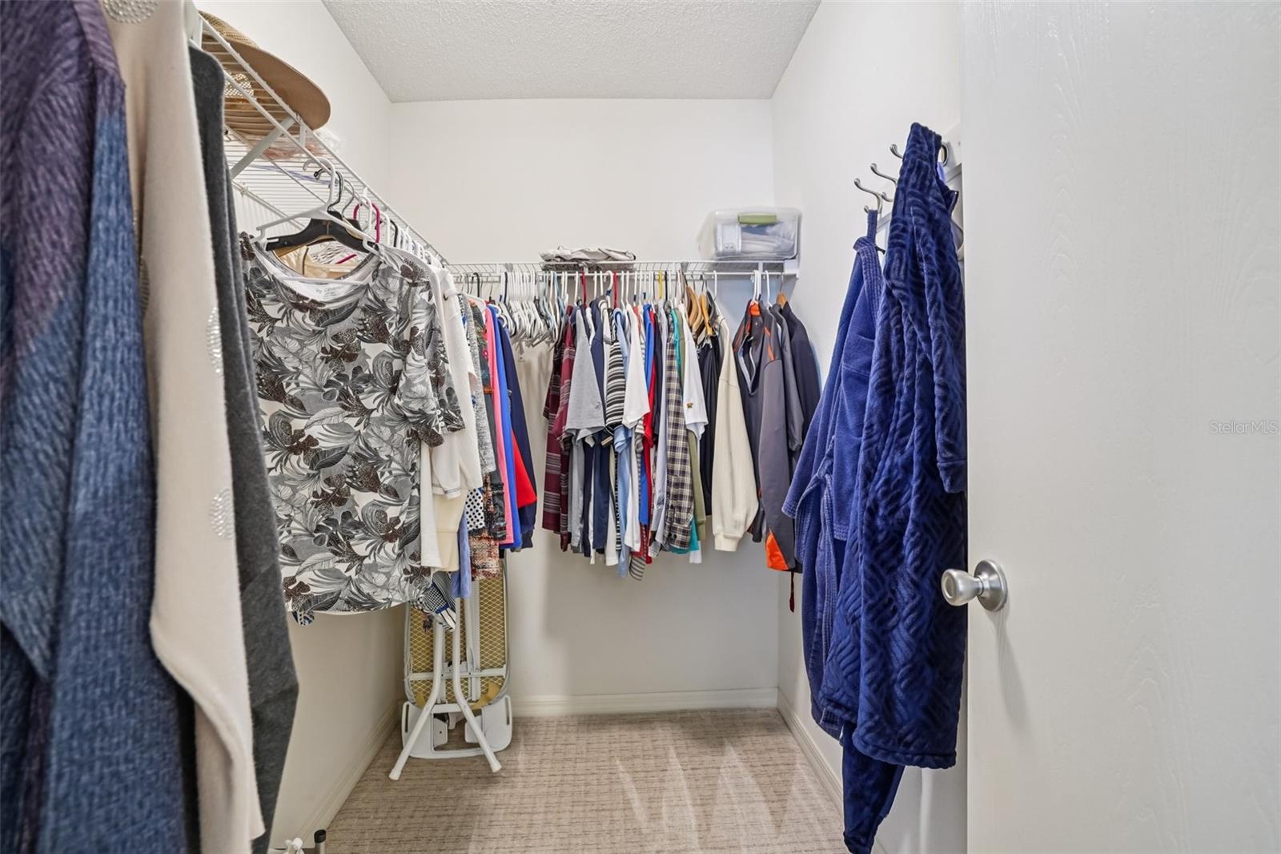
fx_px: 640
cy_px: 427
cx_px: 640
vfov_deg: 67.4
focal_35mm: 18
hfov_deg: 90.0
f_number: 8
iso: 400
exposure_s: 1/1.67
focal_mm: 18
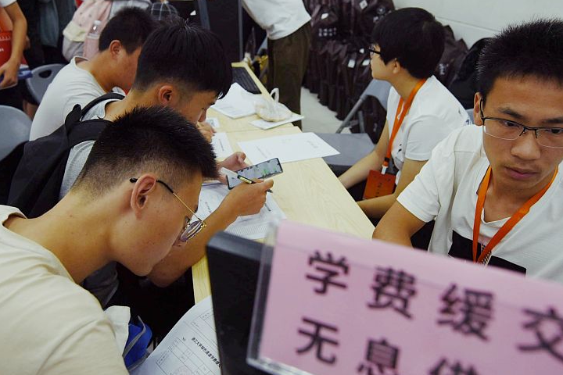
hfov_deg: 71.5
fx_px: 391
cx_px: 267
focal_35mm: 25
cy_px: 158
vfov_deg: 51.1
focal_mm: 15
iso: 320
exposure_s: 1/200
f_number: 2.8
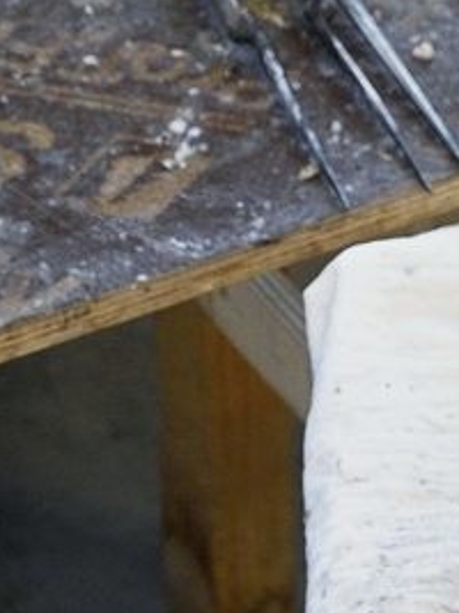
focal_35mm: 863
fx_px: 15270
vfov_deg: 2.3
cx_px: 1606
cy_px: 133
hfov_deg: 1.7
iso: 1600
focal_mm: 150
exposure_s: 1/60
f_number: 6.3
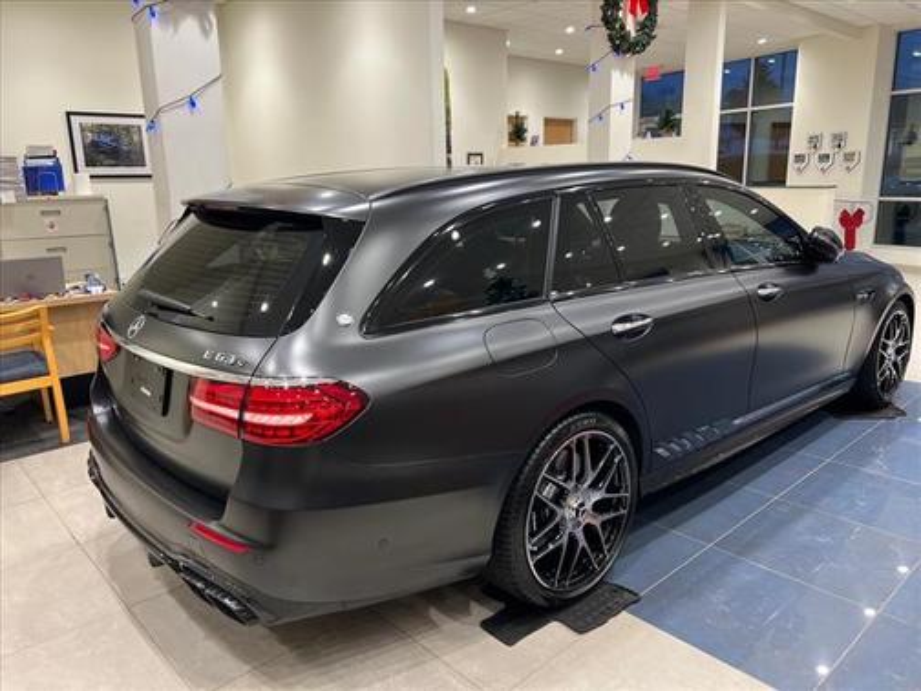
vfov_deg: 53.1
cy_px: 346
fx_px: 692
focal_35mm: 26
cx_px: 460
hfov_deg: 67.3
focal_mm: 5.7
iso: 125
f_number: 1.5
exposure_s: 1/60
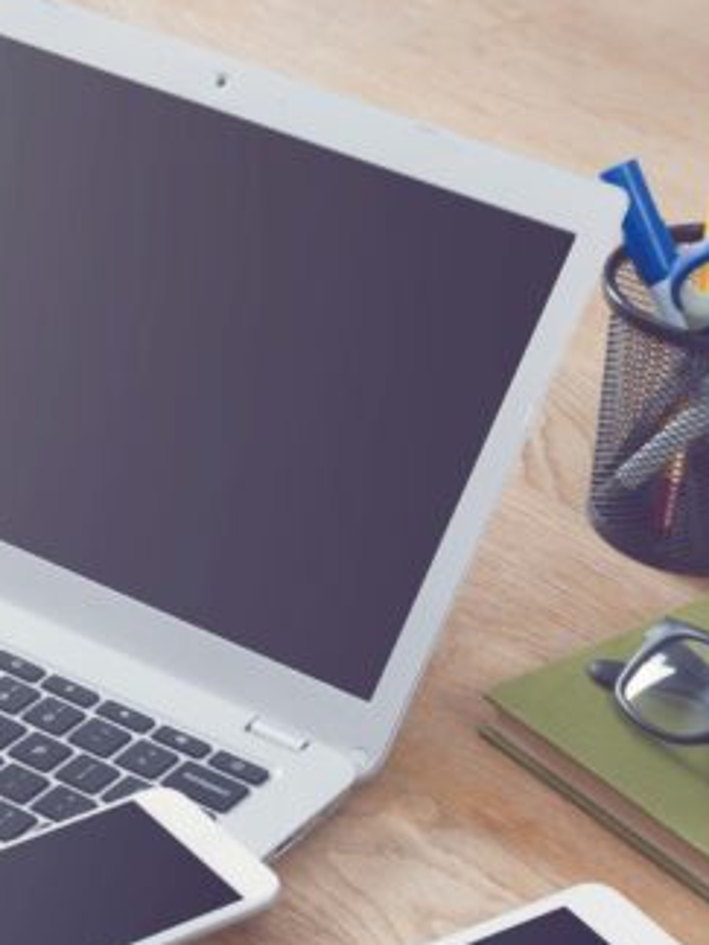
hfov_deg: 12.9
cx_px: 128
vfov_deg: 17.2
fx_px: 3113
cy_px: 631
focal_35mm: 114
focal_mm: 50
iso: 100
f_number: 14
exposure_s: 1/160
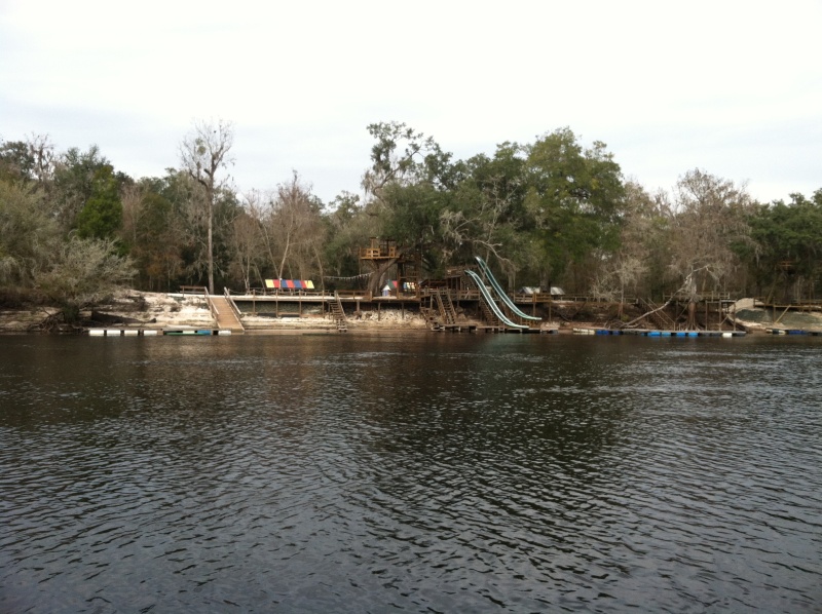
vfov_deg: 40.6
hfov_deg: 52.7
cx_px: 411
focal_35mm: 35
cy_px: 307
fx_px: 830
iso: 80
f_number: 2.8
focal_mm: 3.85
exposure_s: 1/429
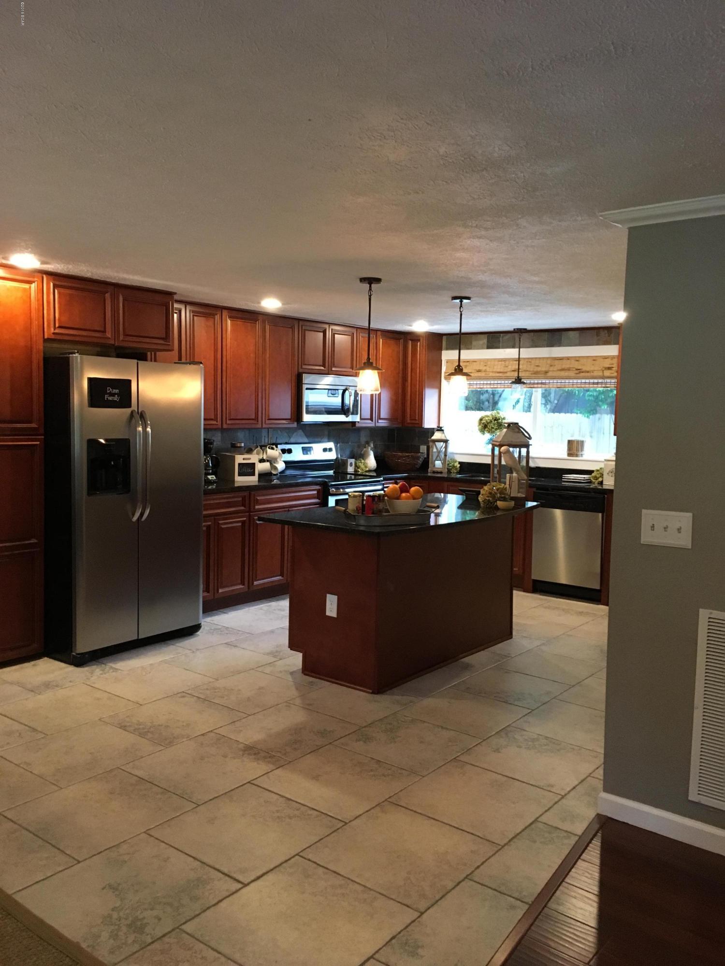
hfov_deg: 48.2
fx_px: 810
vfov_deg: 61.7
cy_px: 483
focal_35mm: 29
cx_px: 362
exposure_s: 1/30
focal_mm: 4.15
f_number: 2.2
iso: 200
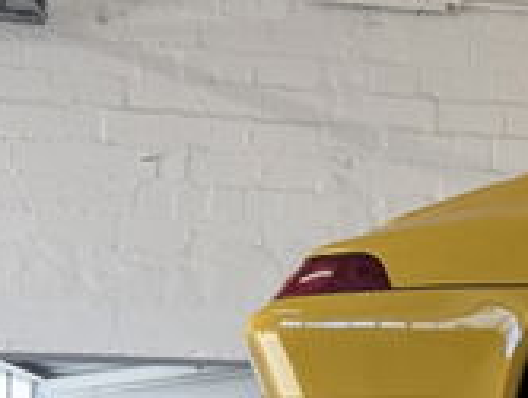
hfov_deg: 15.0
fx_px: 1696
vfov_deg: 12.9
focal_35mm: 111
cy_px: 525
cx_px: 999
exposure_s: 1/100
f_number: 1.78
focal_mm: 6.76
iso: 80
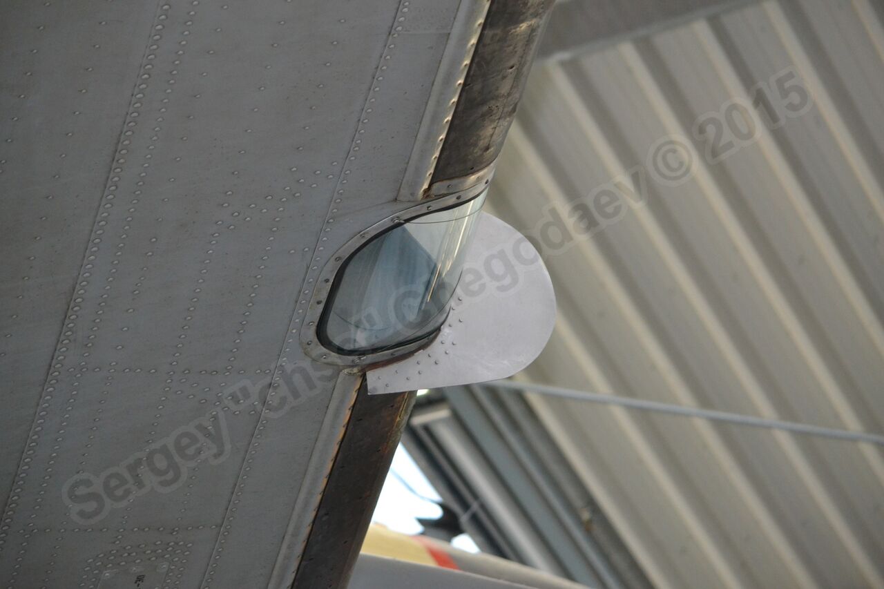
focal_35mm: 174
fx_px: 4272
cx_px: 442
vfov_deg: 7.9
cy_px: 294
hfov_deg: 11.8
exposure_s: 1/60
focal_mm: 116
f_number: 4.8
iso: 1600
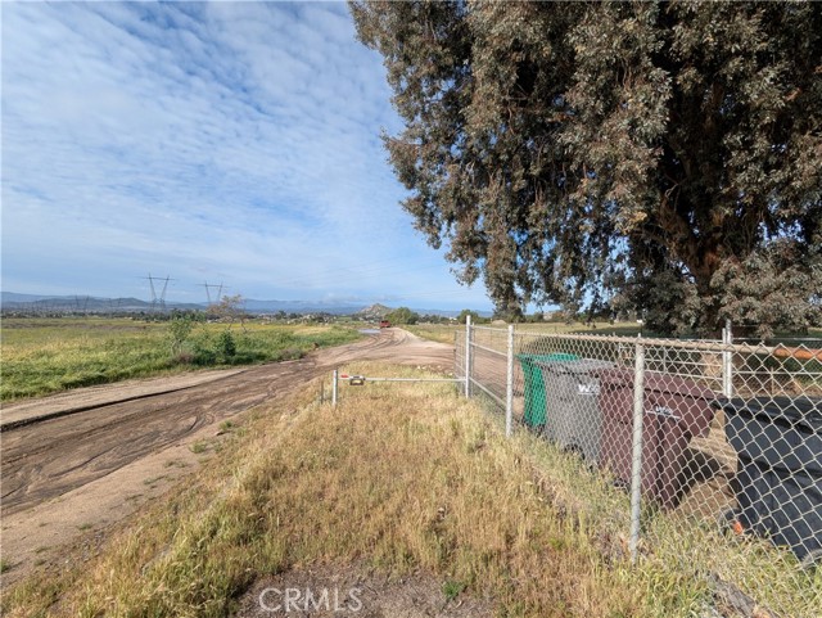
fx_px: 380
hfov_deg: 94.5
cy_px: 309
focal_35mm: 16
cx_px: 411
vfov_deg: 78.2
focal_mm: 2.35
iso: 54
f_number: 2.2
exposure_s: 1/1403
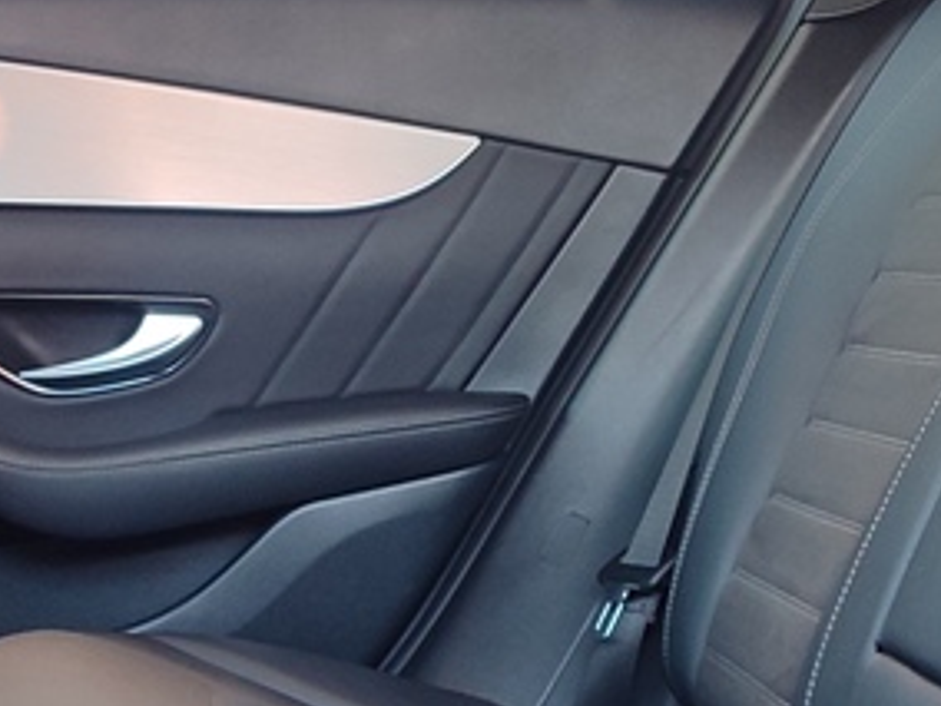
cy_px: 447
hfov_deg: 21.8
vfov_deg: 16.4
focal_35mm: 90
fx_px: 2447
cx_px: 451
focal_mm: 5.95
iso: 536
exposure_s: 1/20
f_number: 1.89
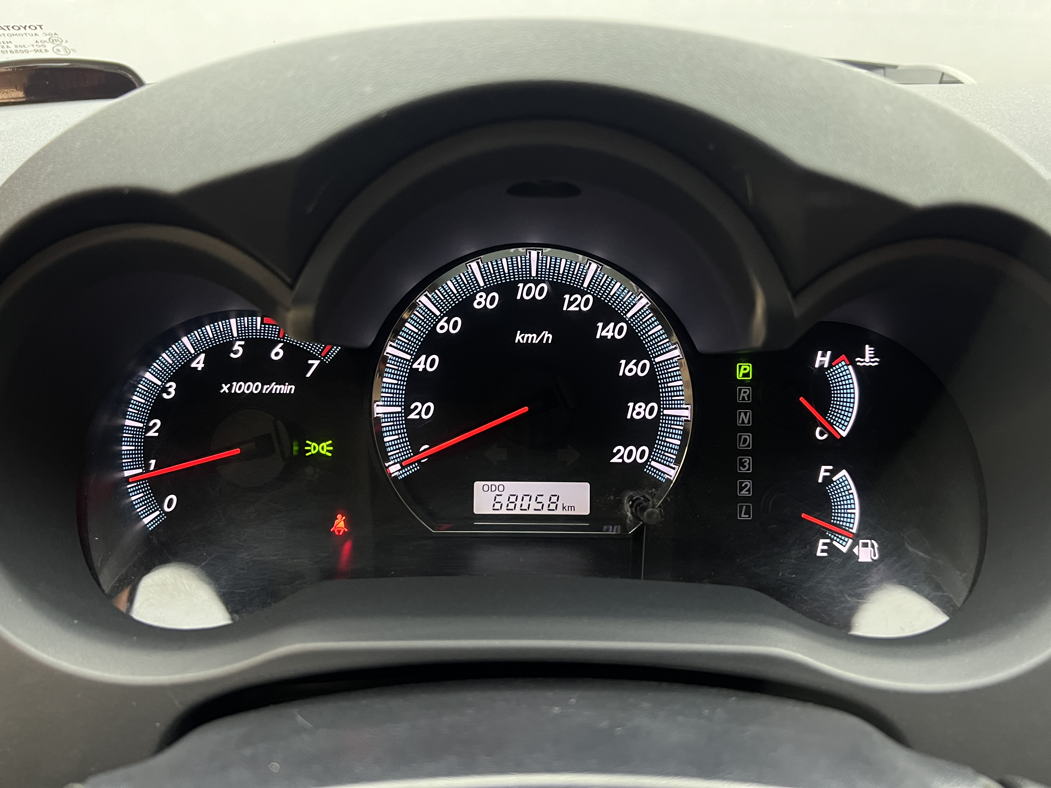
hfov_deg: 67.3
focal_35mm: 26
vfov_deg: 53.1
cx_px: 526
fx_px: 789
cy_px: 394
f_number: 1.5
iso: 400
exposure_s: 1/50
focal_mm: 5.7
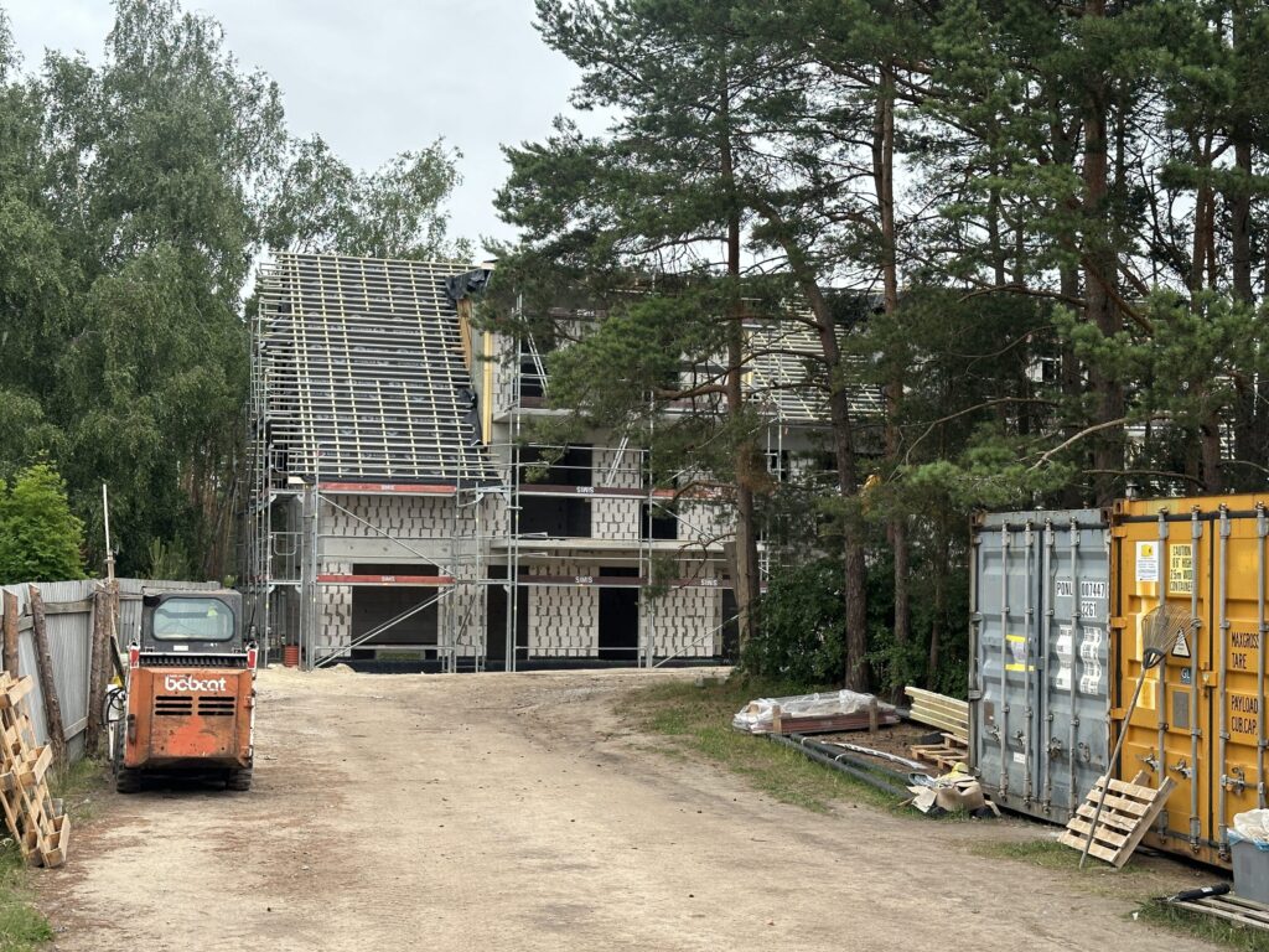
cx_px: 634
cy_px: 476
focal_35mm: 48
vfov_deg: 30.3
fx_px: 1760
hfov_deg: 39.7
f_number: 1.78
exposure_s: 1/1171
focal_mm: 6.86
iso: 64
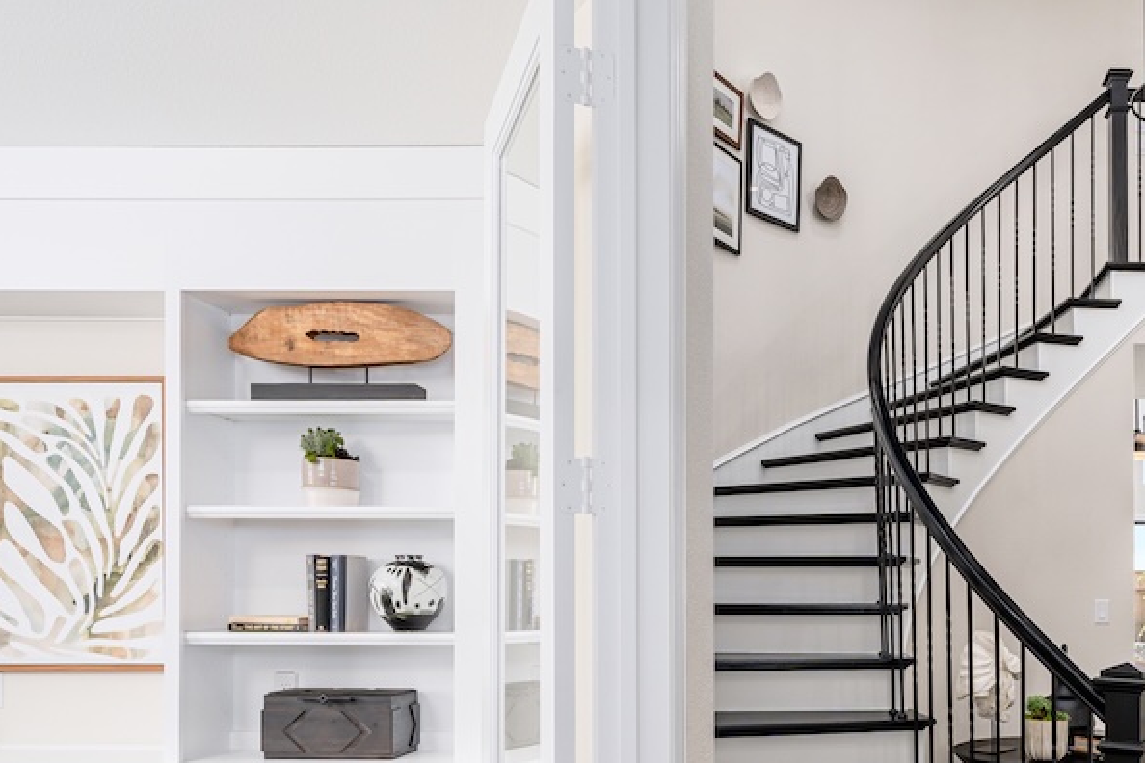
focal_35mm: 31
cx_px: 819
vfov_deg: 40.5
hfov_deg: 58.0
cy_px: 614
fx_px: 986
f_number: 9
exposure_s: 1/250
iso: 250
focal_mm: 16
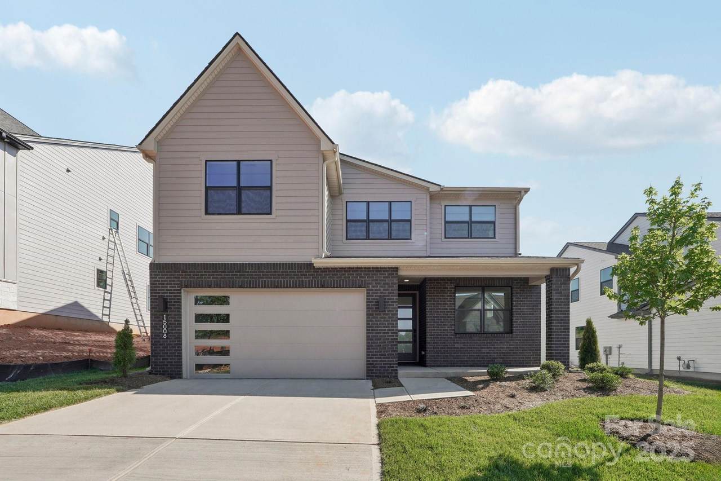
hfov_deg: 100.4
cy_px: 240
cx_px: 360
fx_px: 300
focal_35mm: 15
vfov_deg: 77.3
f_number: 8
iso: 100
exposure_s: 1/125
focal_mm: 10
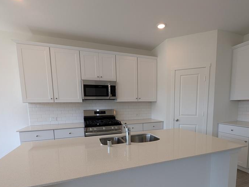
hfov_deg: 87.5
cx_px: 136
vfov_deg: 70.1
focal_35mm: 18
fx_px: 129
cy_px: 120
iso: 57
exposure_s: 1/120
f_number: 1.95
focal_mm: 2.23
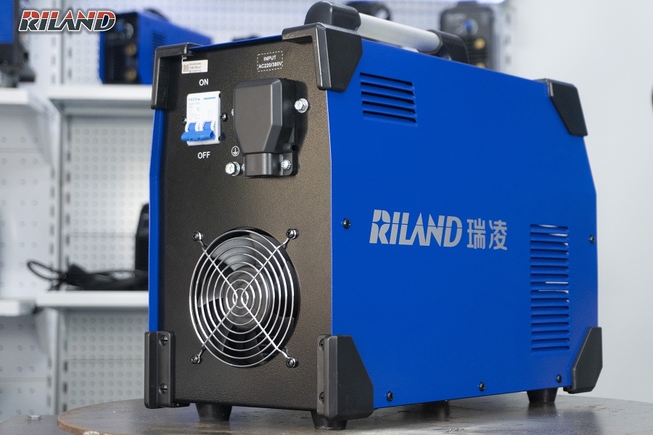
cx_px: 326
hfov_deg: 27.0
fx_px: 1360
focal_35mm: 75
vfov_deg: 18.2
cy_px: 218
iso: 2000
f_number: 5.6
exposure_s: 1/125
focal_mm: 50
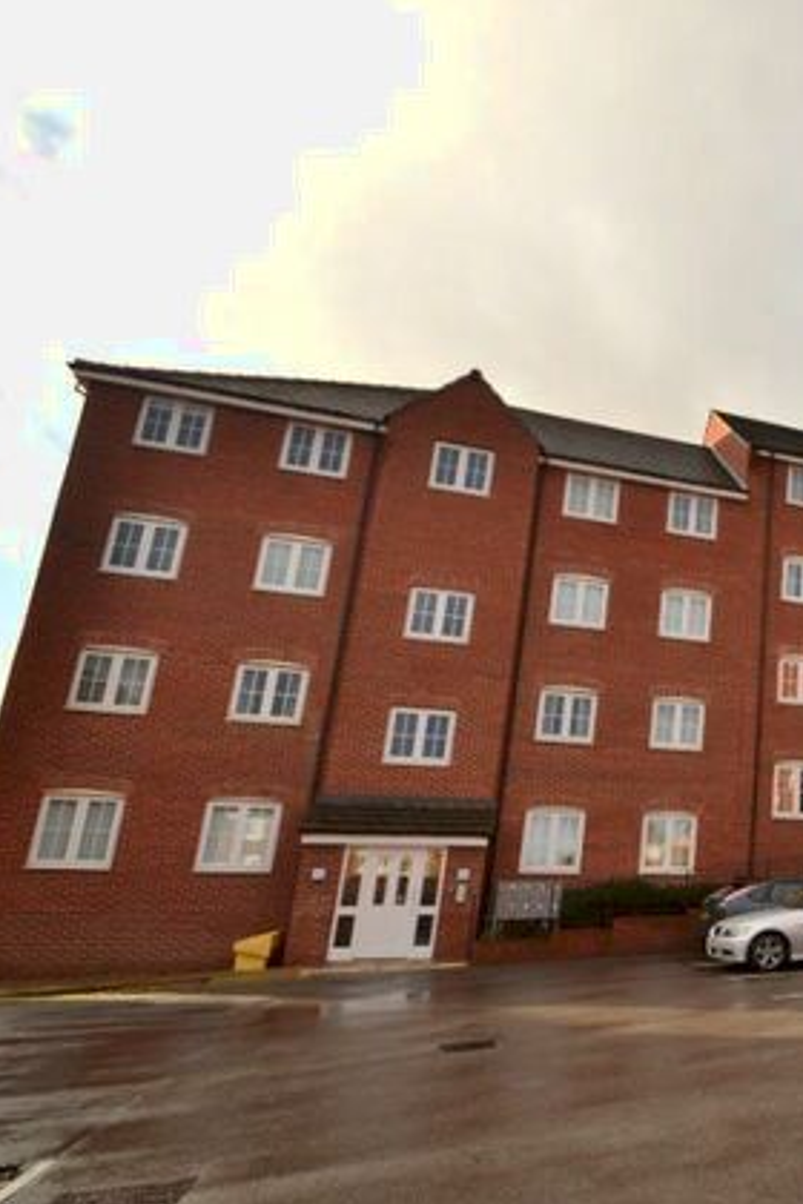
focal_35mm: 25
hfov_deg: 39.4
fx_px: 836
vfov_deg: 71.4
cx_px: 929
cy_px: 641
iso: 100
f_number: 6.3
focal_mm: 10
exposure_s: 1/160
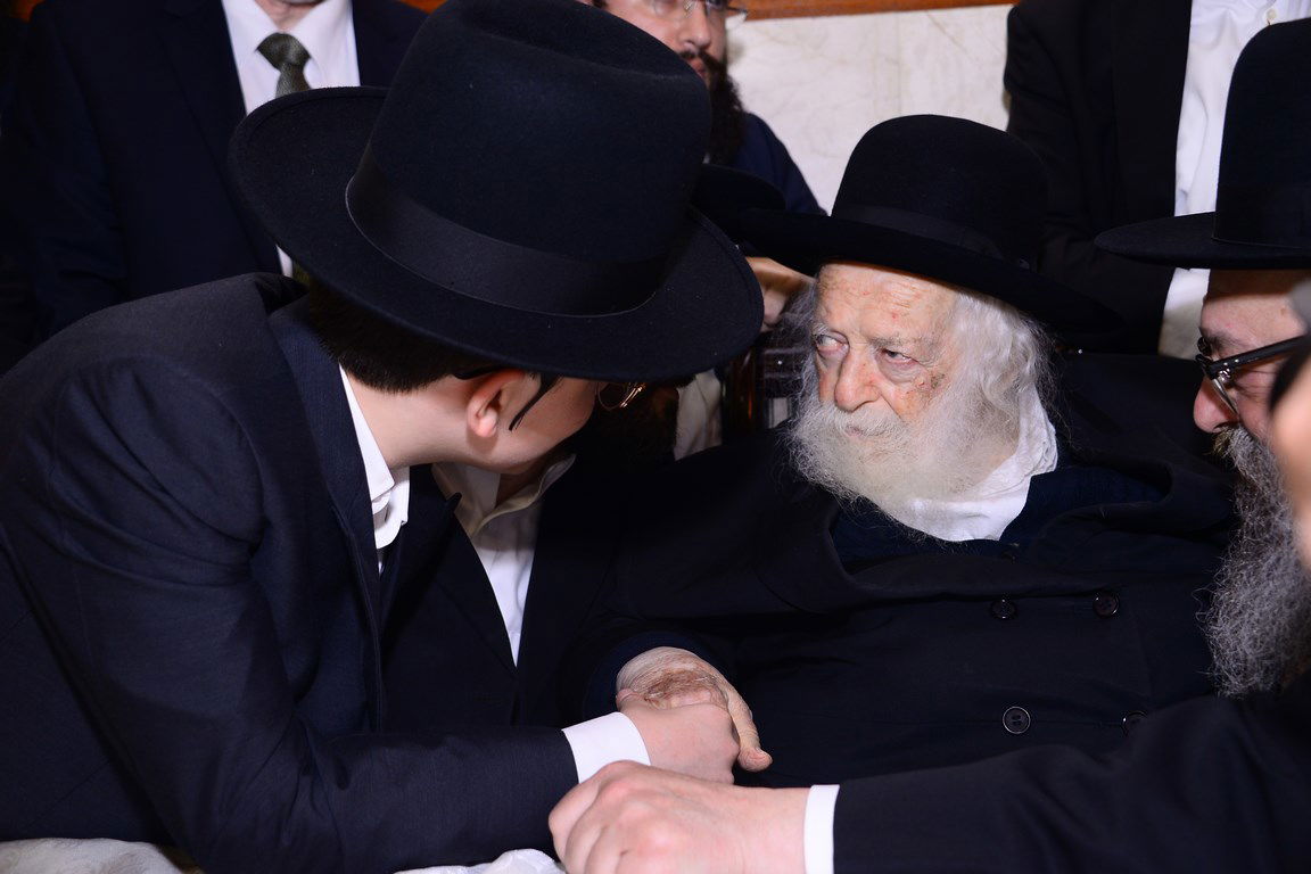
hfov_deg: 43.6
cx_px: 656
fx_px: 1639
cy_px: 437
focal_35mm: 45
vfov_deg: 29.9
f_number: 5.6
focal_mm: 45
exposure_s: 1/200
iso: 800
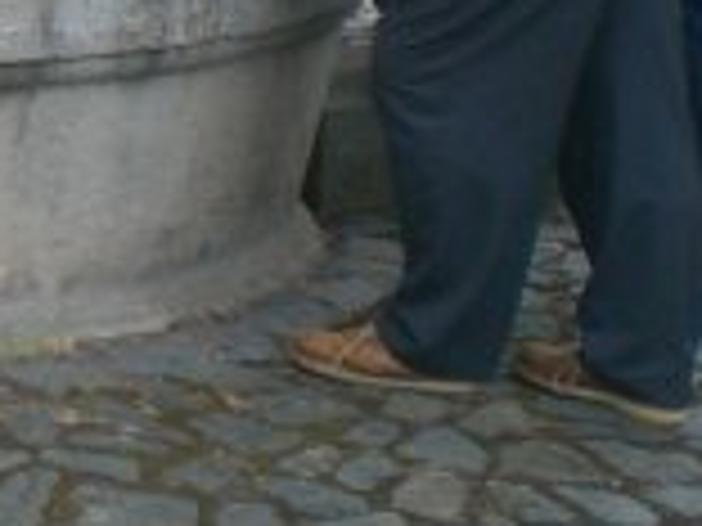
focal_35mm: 156
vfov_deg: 9.1
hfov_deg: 11.5
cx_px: -666
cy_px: -382
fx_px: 3164
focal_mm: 6.3
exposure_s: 1/125
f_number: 3.1
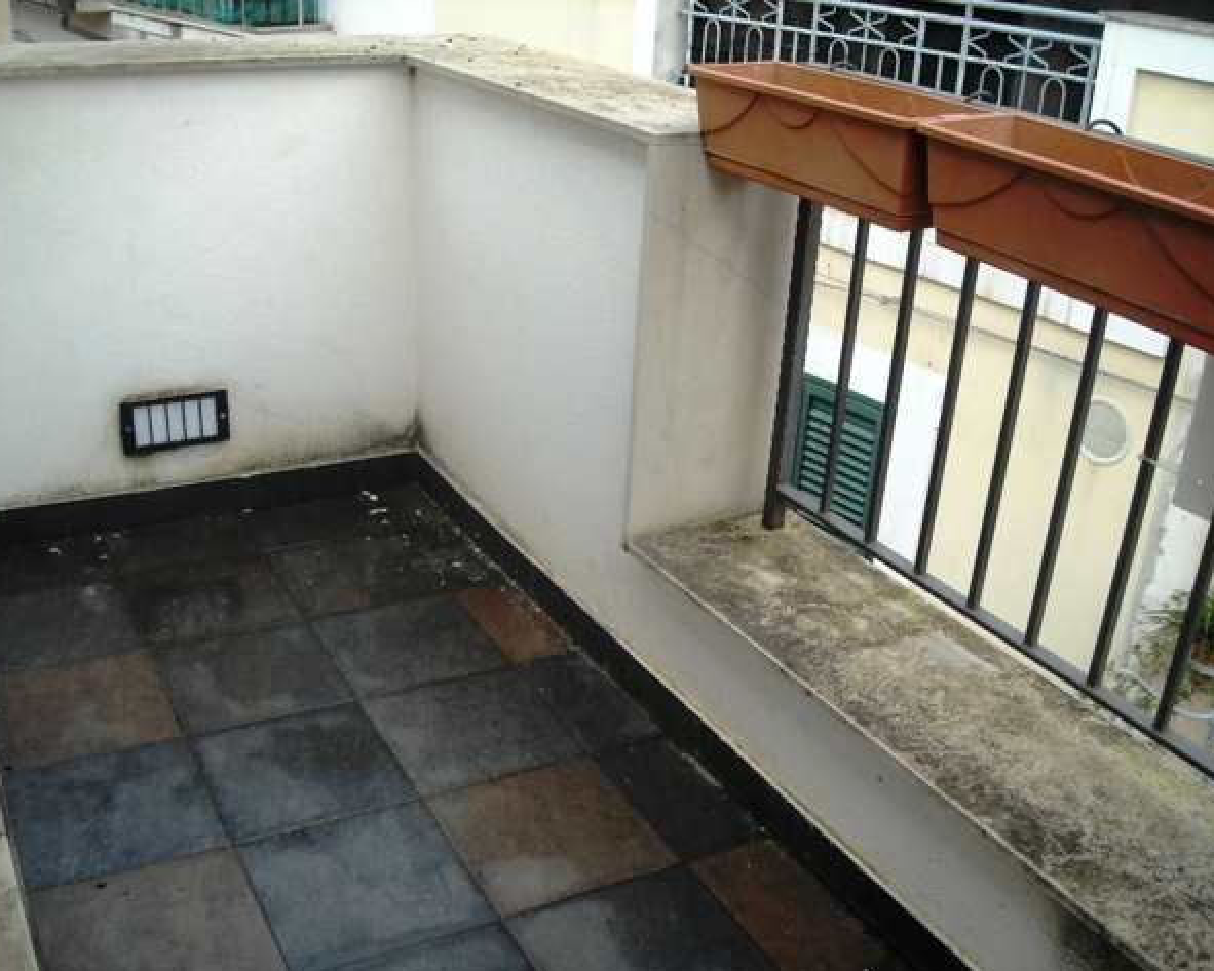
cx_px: 600
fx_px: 1330
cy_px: 491
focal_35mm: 37
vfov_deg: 40.1
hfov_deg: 49.1
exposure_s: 1/284
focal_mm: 5.7
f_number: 2.8
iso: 64
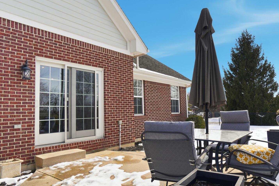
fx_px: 163
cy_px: 115
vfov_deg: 58.8
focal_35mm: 21
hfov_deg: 79.5
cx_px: 176
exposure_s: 1/4000
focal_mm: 10
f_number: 4
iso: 100
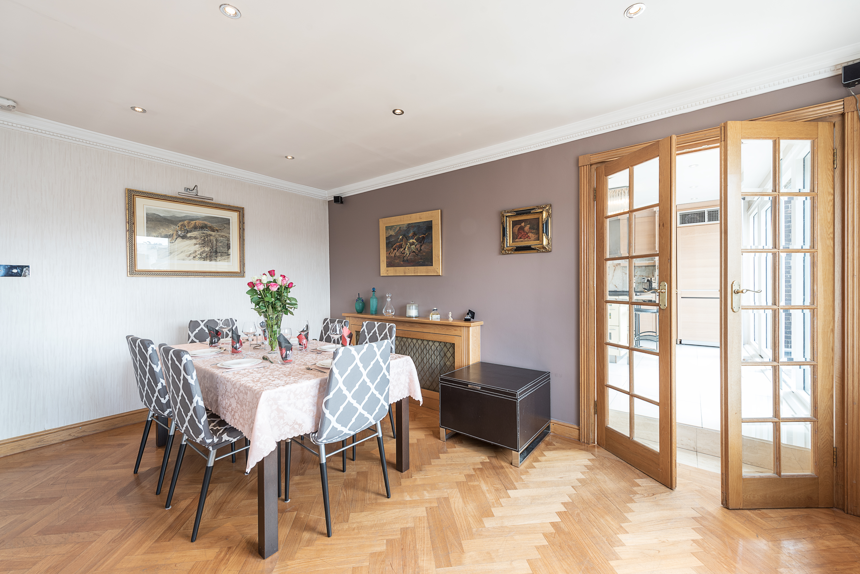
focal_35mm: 14
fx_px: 335
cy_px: 287
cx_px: 430
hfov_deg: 104.2
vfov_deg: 81.3
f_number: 9
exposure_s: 1/8
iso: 100
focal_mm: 14
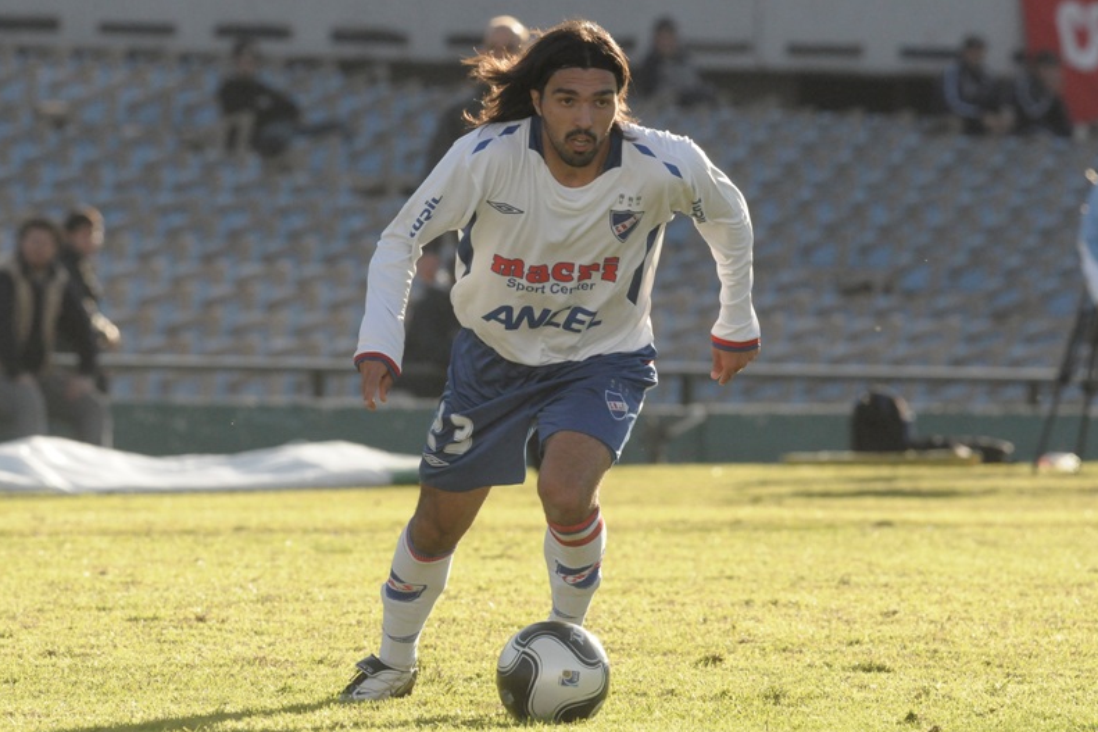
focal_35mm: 455
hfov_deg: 4.5
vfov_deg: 3.0
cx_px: 550
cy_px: 369
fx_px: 13874
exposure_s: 1/2500
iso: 2000
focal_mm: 300
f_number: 9
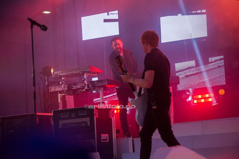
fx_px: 651
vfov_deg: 14.0
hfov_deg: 20.8
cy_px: 80
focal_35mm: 98
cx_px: 120
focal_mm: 98
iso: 1250
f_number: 2.8
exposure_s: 1/1000
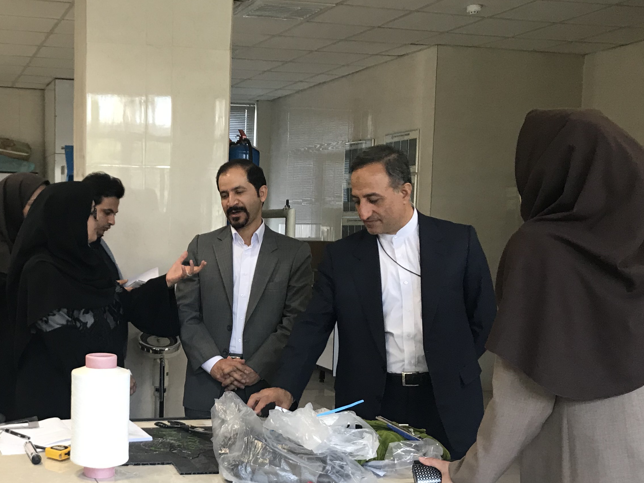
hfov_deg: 37.4
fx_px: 930
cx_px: 172
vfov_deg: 29.0
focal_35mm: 50
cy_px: 306
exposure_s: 1/33
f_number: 1.8
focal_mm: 3.99
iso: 32
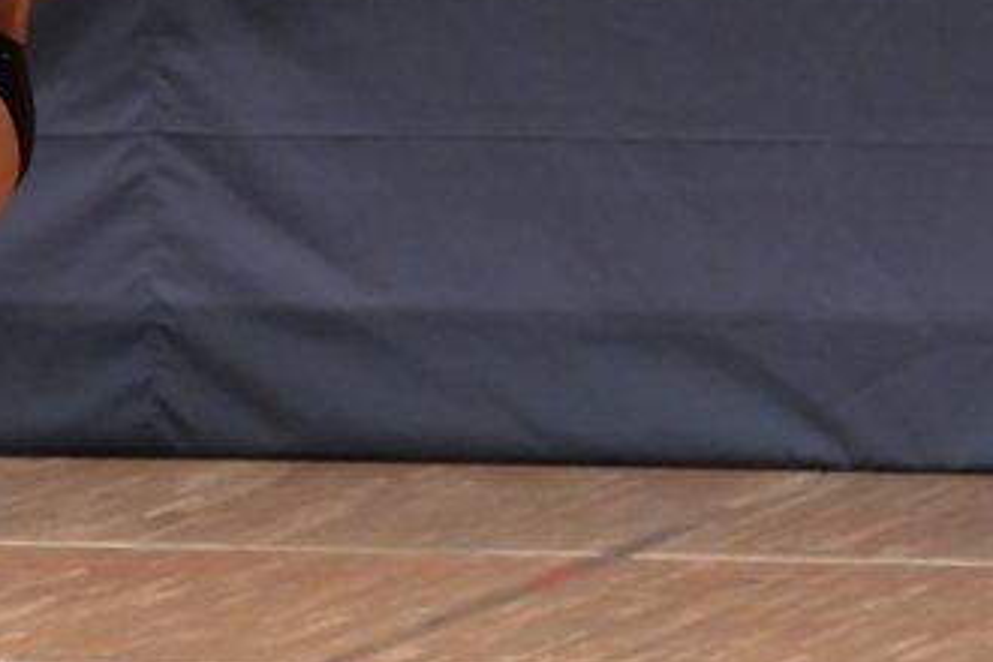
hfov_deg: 2.9
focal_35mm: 704
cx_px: -98
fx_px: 19417
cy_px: 105
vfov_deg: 2.0
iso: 6400
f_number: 5.6
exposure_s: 1/400
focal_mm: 200
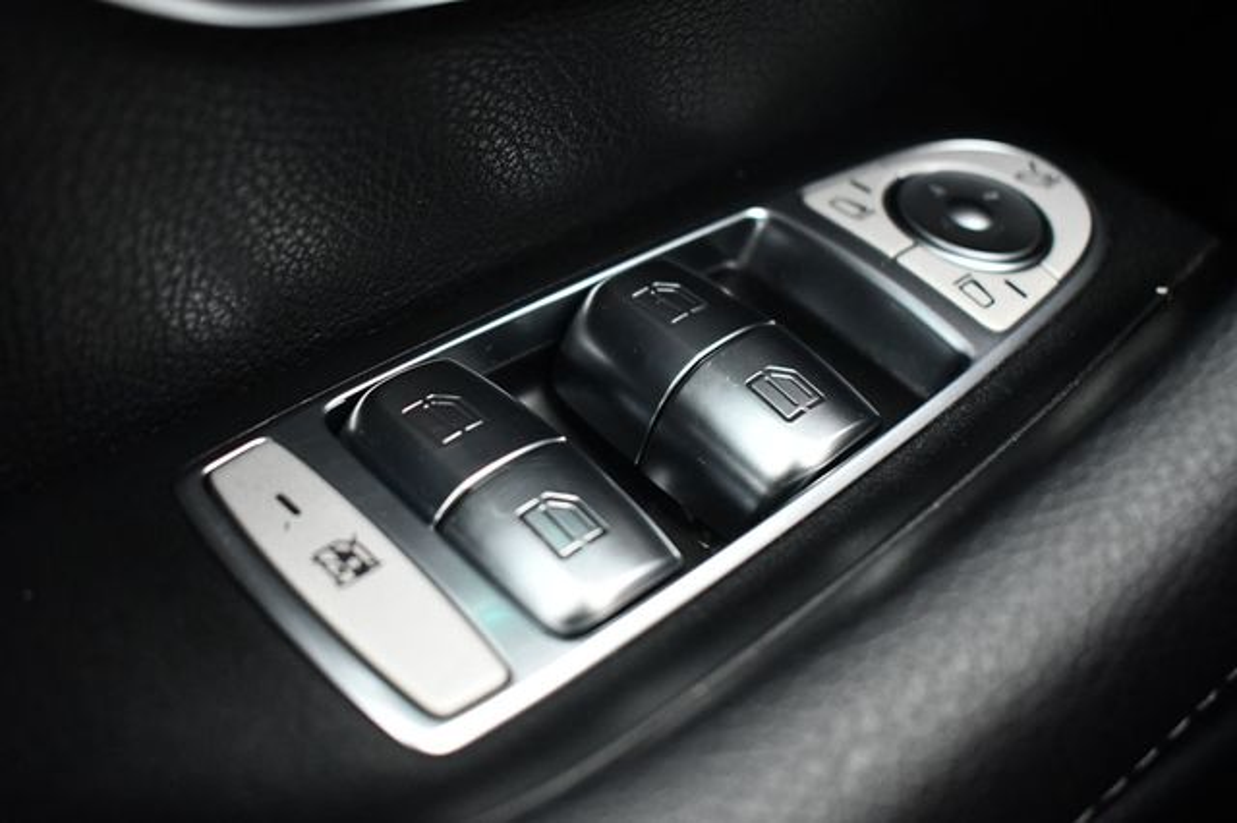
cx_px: 618
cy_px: 412
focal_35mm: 45
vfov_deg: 29.8
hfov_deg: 43.6
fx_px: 1545
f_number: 4.2
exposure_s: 1/125
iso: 3200
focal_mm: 30
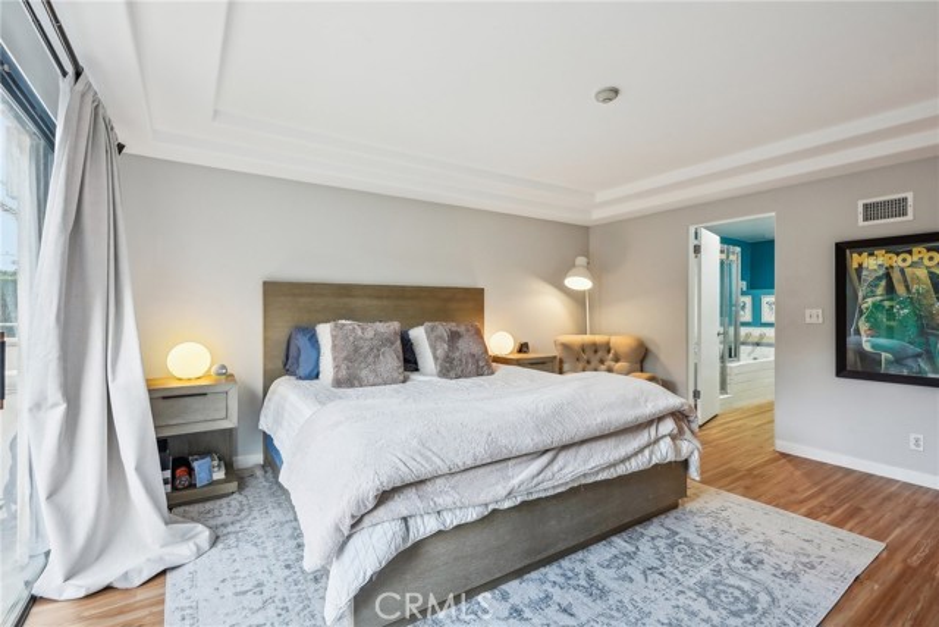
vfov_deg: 73.8
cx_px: 470
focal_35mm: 16
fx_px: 417
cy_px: 314
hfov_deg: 96.7
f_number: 8
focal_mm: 16
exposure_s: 1/13
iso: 400
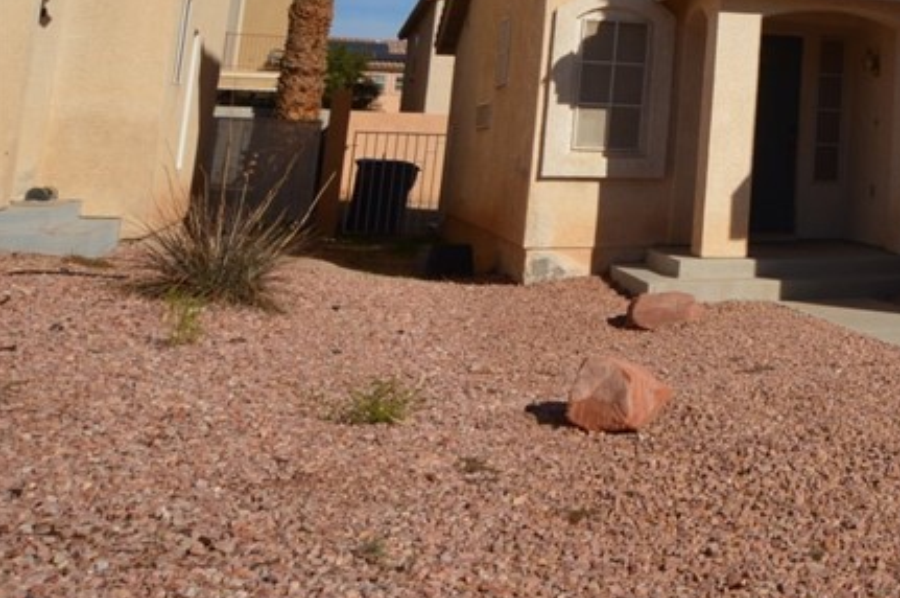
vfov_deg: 23.8
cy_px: -61
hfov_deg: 30.7
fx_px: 1323
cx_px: 1127
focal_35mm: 53
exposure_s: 1/200
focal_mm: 14
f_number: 14
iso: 100
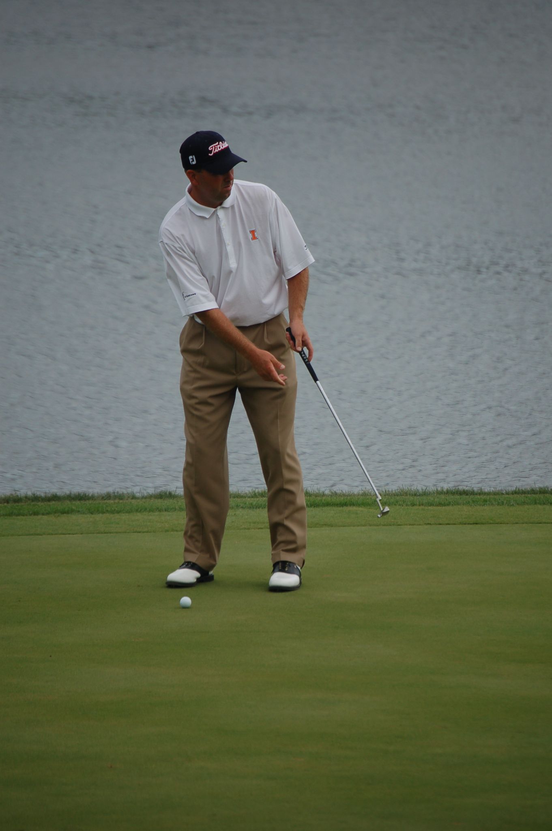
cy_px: 416
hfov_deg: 4.6
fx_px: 6915
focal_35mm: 300
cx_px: 276
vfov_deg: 6.9
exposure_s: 1/500
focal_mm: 200
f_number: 5.6
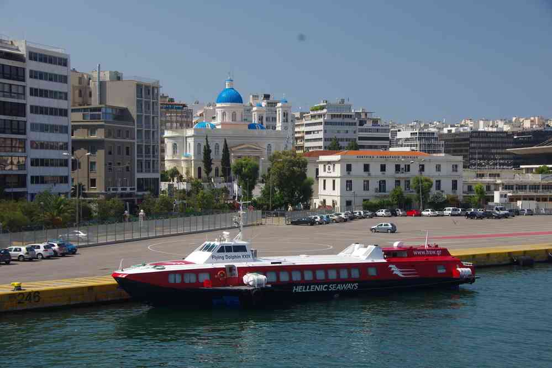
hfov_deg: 31.4
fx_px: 981
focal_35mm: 64
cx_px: 276
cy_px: 184
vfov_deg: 21.2
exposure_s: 1/125
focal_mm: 42.5
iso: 200
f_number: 11
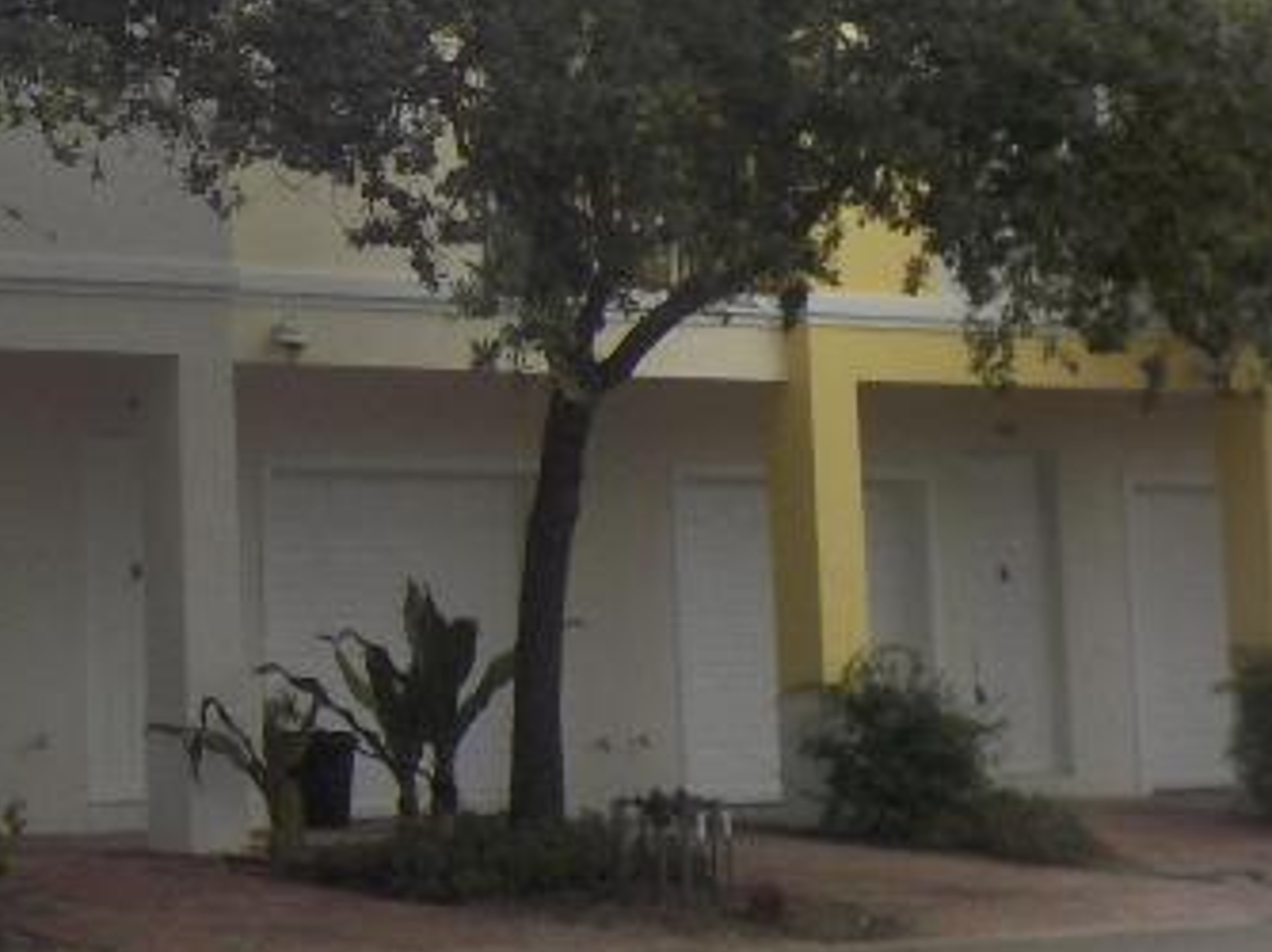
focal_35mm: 92
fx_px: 3378
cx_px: -339
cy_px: 145
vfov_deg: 15.9
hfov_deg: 19.8
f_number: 3.3
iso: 125
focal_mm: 4.1
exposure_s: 1/500
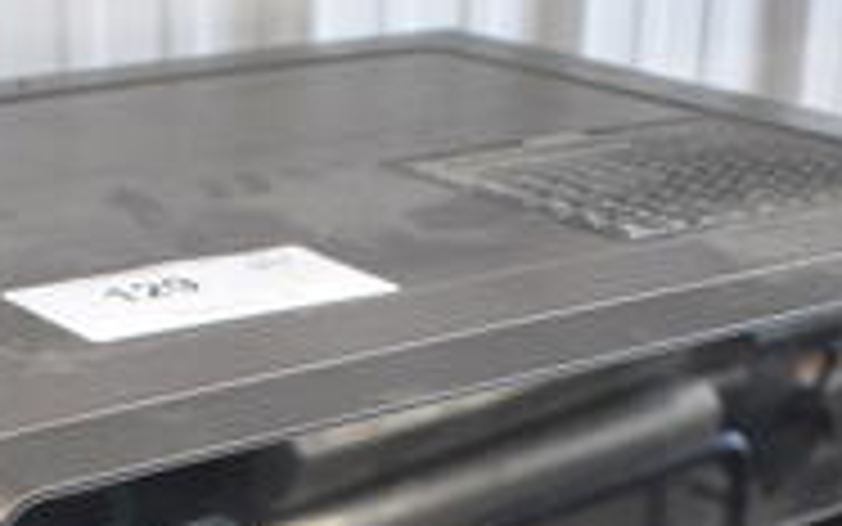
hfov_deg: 22.7
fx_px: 2066
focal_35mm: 90
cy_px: 827
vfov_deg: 13.5
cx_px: 167
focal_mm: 18
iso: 2000
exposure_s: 1/125
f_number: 3.5
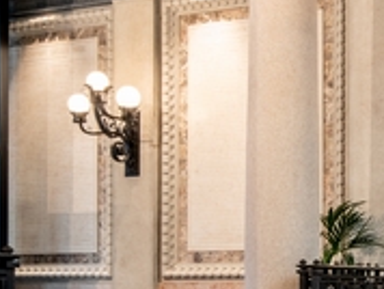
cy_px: 216
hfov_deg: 21.7
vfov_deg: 17.1
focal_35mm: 86
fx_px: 955
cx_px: 403
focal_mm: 20
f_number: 16
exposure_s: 2
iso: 100
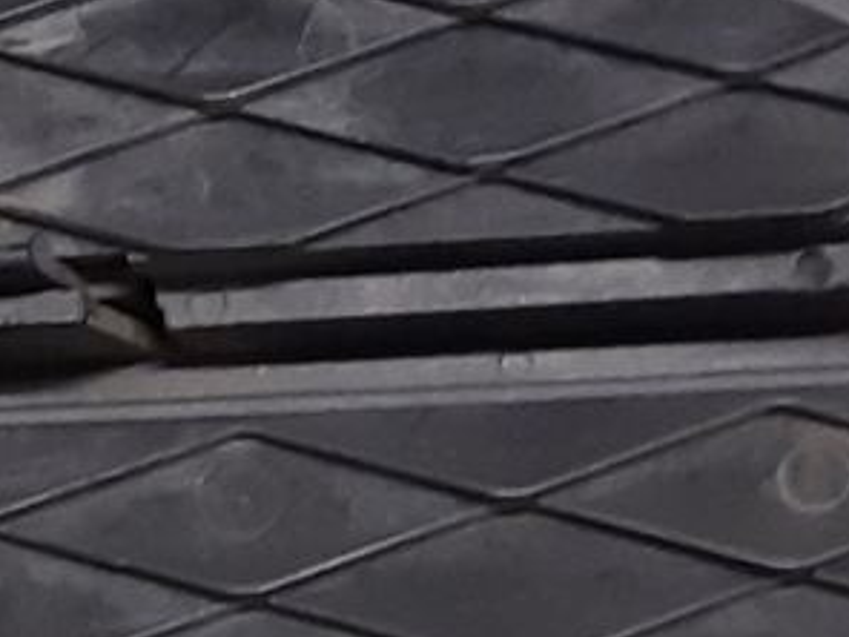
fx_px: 4415
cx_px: -49
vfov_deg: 8.2
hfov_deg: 10.9
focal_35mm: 180
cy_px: 255
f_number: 1.7
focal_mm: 3.93
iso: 200
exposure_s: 1/50
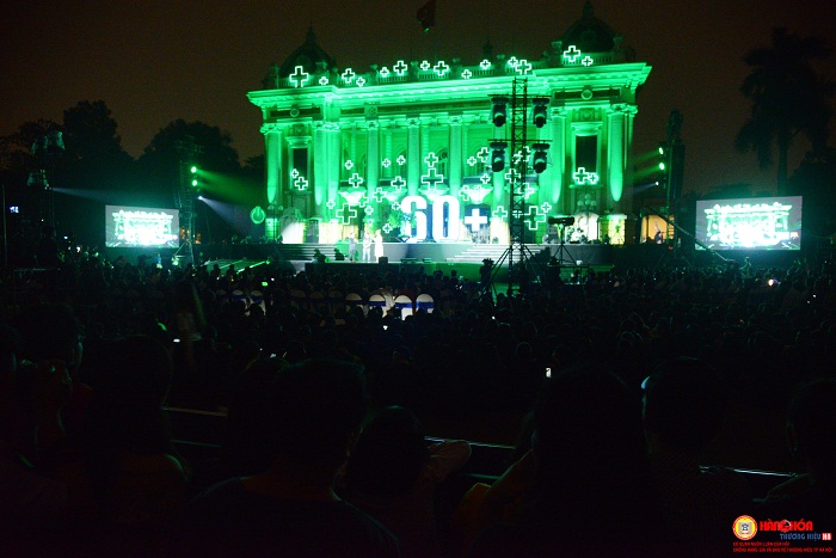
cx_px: 418
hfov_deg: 73.7
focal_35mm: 24
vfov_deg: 53.2
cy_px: 279
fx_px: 557
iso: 6400
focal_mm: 24
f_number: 4
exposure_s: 1/40
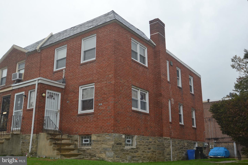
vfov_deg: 36.9
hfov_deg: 53.1
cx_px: 124
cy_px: 82
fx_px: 248
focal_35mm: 36
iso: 100
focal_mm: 24
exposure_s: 1/200
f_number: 4.5
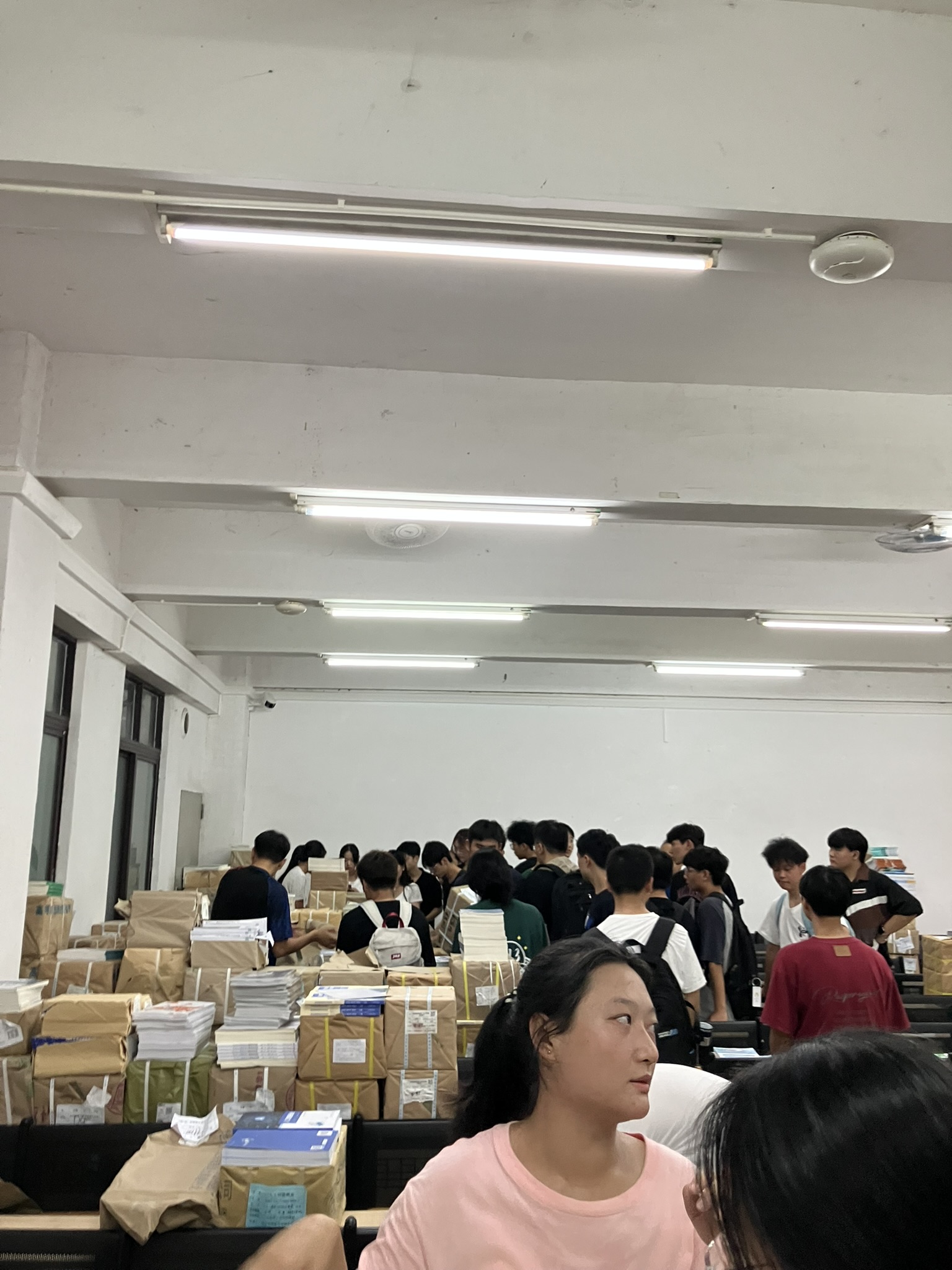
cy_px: 635
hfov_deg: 49.7
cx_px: 476
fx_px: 1027
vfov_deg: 63.4
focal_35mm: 28
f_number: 1.8
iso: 160
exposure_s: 1/60
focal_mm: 3.99
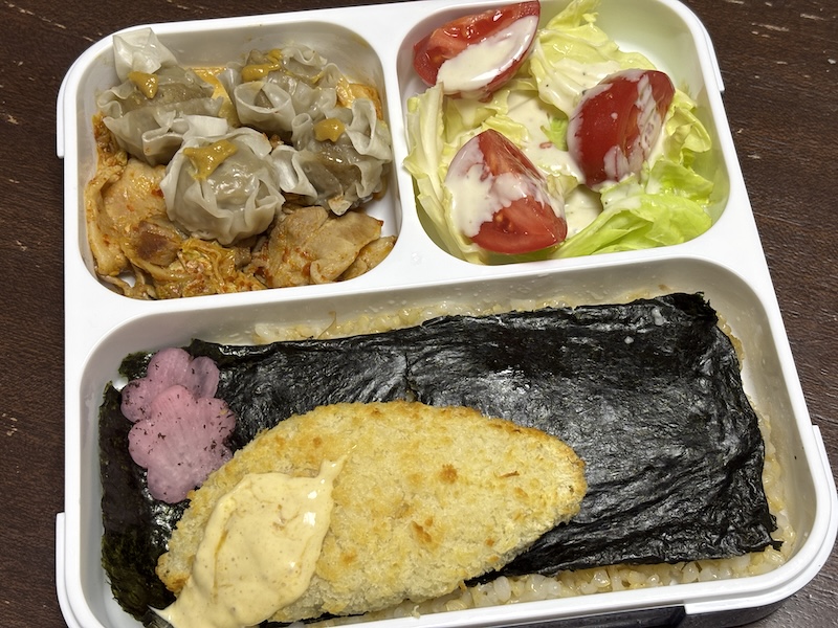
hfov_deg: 36.8
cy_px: 314
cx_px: 419
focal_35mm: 52
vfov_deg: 28.0
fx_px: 1259
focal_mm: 5.96
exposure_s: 1/33
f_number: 1.6
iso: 100
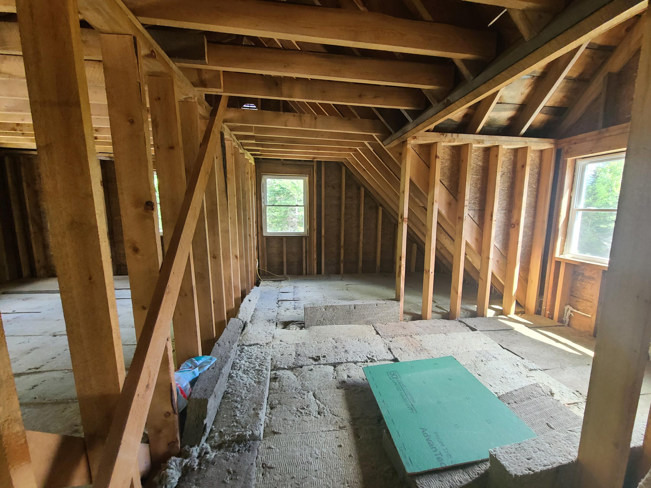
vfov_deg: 89.9
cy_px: 244
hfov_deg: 106.2
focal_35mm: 13
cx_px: 326
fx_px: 244
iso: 320
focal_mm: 2.2
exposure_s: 1/60
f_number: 2.2
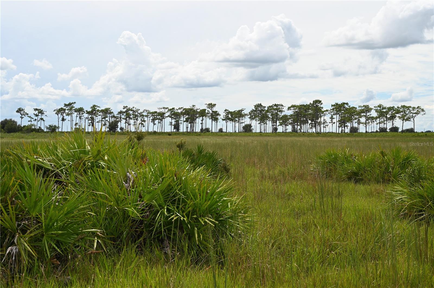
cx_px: 217
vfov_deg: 28.6
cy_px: 144
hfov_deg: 42.0
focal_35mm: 47
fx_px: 566
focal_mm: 47
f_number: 7.1
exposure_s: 1/400
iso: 100
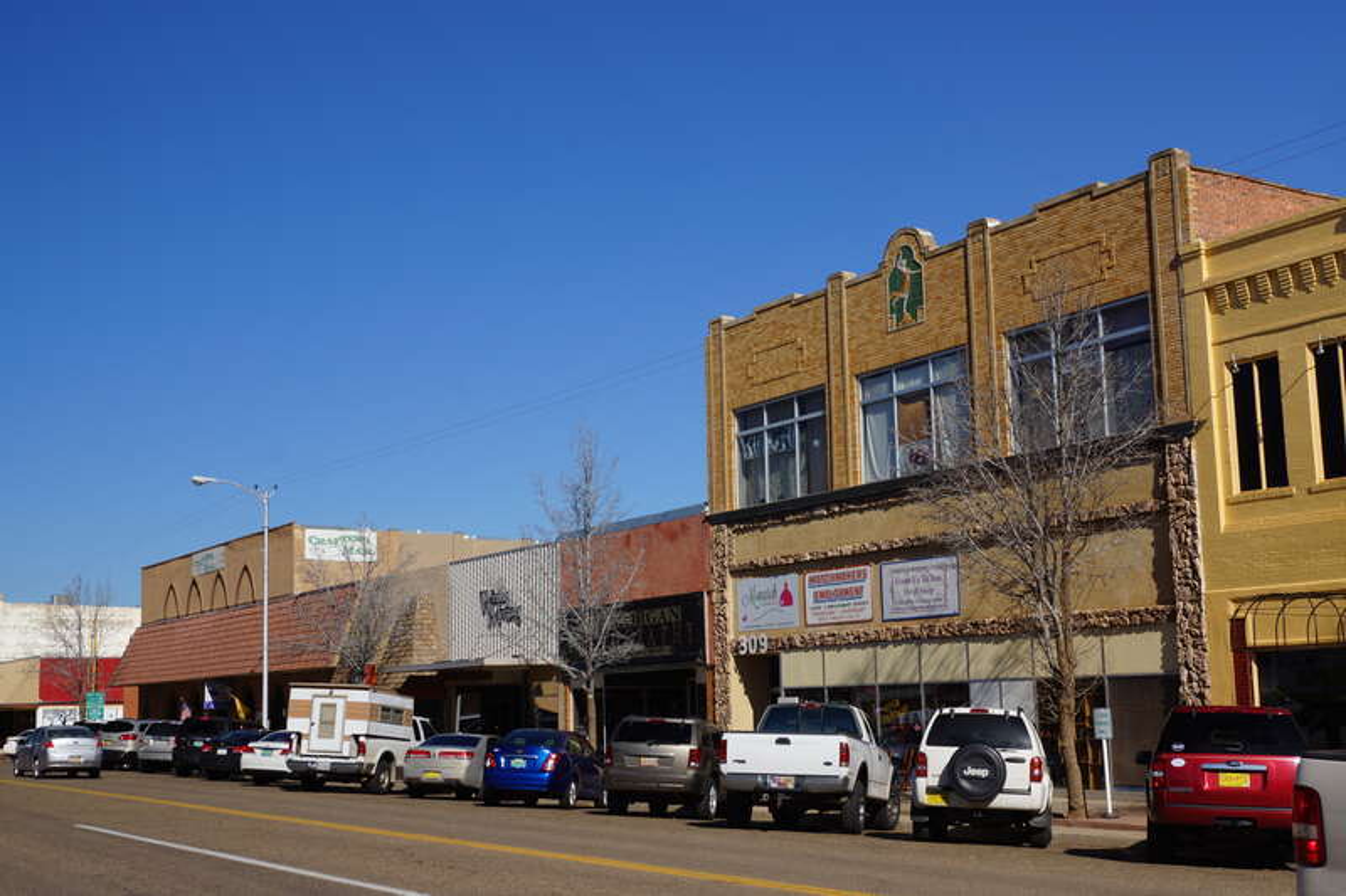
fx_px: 1682
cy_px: 448
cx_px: 673
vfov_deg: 29.9
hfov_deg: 43.6
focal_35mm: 45
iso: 100
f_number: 13
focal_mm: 30
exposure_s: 1/160
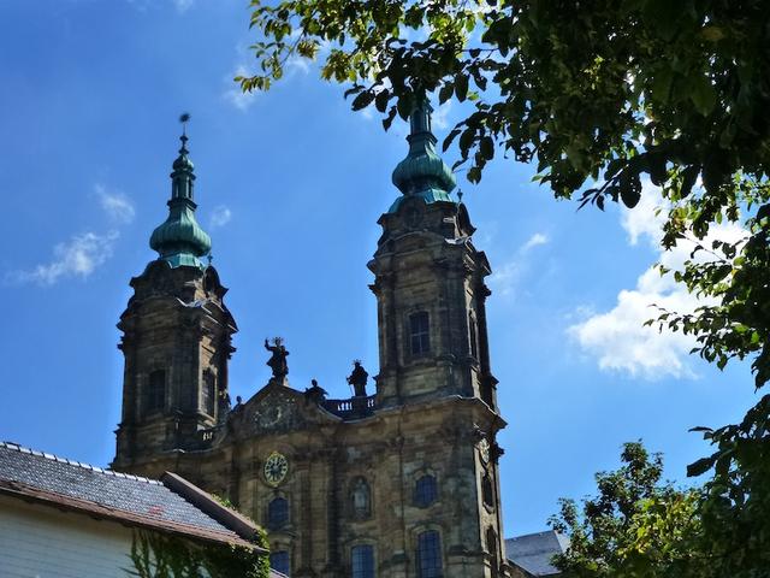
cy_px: 289
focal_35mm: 55
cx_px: 385
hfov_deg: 34.9
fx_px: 1223
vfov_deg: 26.6
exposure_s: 1/1000
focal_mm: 9.4
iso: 250
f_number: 4.3
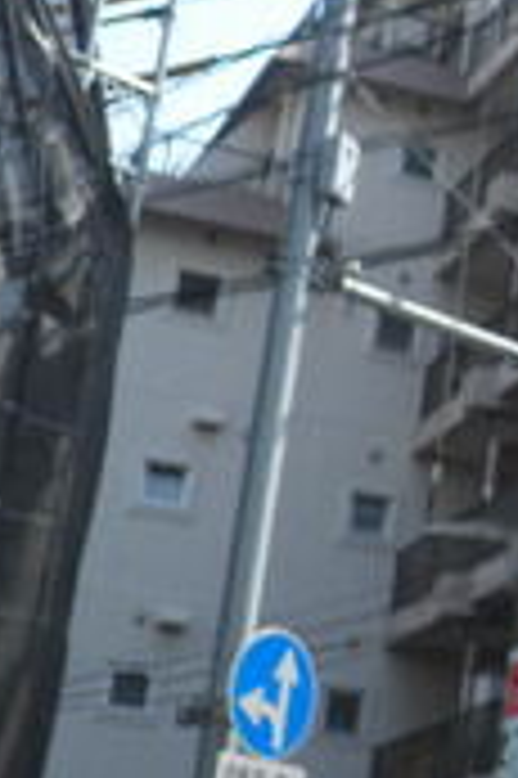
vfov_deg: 21.6
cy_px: 225
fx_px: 2033
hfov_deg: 12.0
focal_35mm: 94
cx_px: 1207
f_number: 2.8
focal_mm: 4.7
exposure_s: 1/500
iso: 64
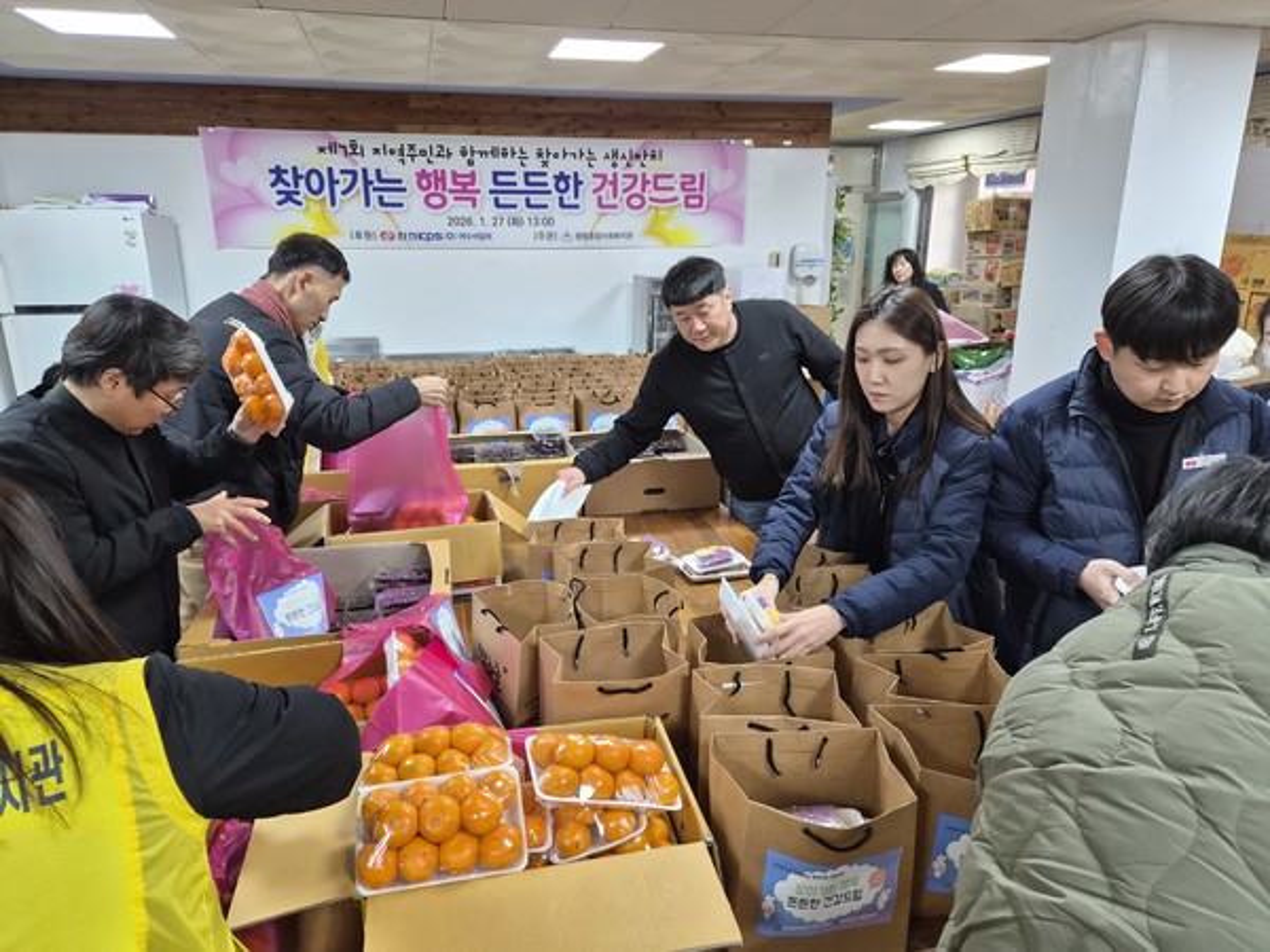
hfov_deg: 73.9
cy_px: 476
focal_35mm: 23
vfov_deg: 58.9
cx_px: 635
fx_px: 844
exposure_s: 1/120
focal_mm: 5.4
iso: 125
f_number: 1.8
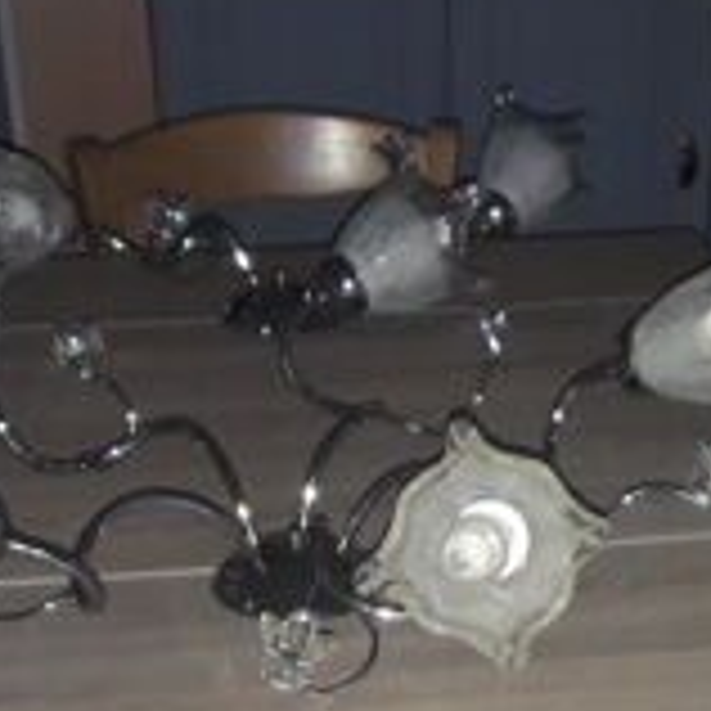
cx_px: 405
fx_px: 1743
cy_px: 747
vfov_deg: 22.0
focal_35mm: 75
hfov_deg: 23.0
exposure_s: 1/25
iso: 160
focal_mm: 3.7
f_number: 1.9
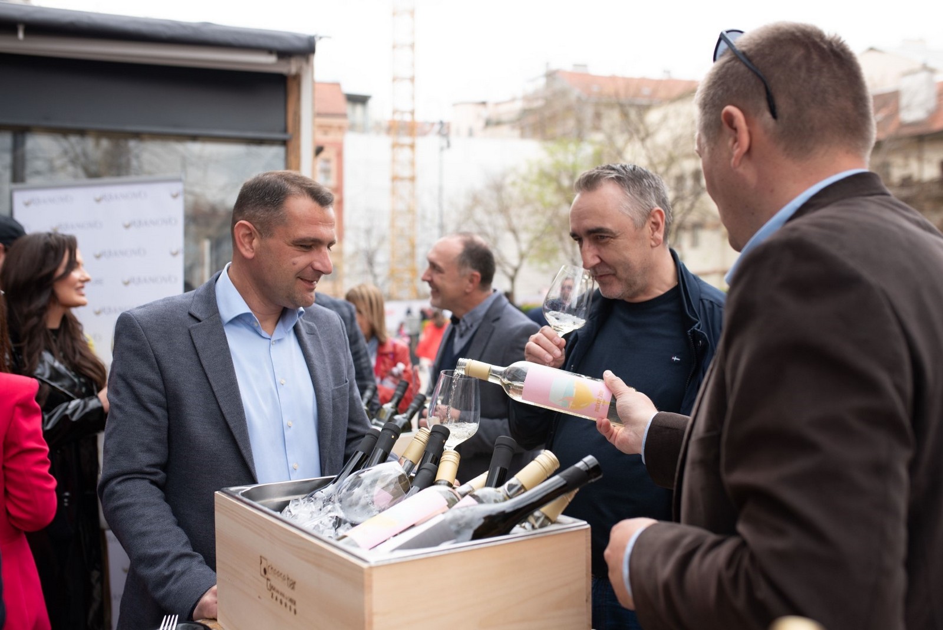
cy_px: 315
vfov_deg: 37.9
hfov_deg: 54.4
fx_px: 917
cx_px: 472
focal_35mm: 35
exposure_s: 1/1250
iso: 400
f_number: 3.5
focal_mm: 35
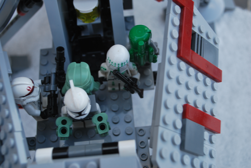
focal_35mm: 44
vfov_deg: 30.9
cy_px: 84
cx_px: 126
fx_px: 304
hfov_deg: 44.9
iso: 160
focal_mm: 29
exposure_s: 1/125
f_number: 5.6
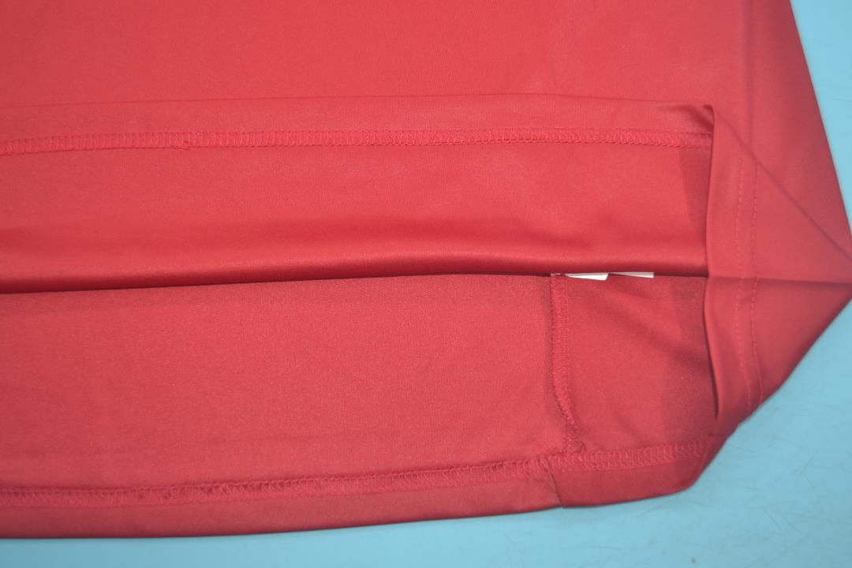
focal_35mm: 39
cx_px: 426
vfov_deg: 34.2
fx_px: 923
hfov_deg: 49.6
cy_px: 284
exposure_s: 1/60
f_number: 4.2
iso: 200
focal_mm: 26
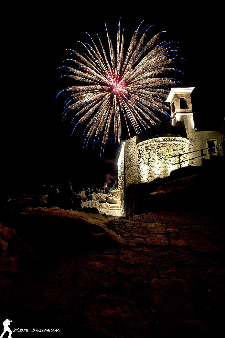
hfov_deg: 81.1
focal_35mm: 14
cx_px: 112
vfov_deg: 104.3
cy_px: 169
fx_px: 131
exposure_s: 2.5
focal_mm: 14
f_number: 7.1
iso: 250
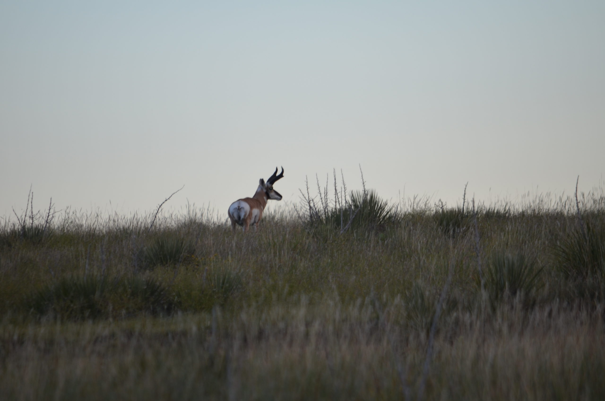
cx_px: 302
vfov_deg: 3.0
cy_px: 200
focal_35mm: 450
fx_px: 7547
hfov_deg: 4.6
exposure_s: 1/125
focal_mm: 300
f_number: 5.6
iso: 200
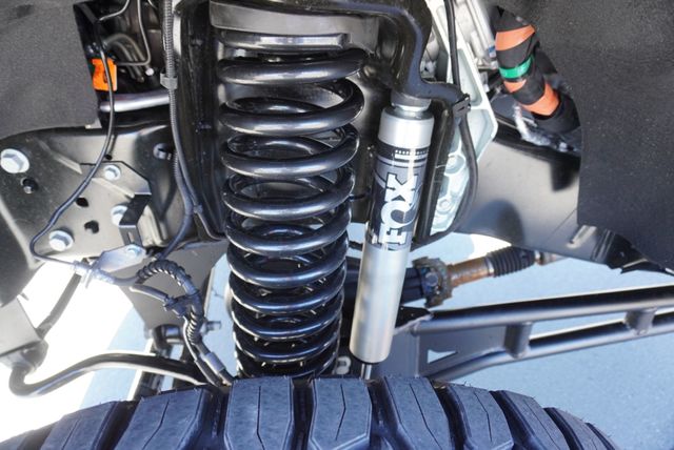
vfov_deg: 53.2
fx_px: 450
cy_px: 225
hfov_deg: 73.7
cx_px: 337
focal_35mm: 24
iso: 400
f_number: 4
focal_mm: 16
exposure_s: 1/60
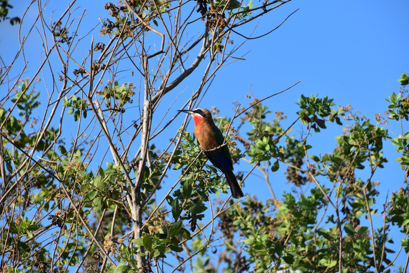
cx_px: 204
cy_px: 136
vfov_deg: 3.1
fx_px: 5112
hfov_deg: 4.6
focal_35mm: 450
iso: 110
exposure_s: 1/125
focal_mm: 300
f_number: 11
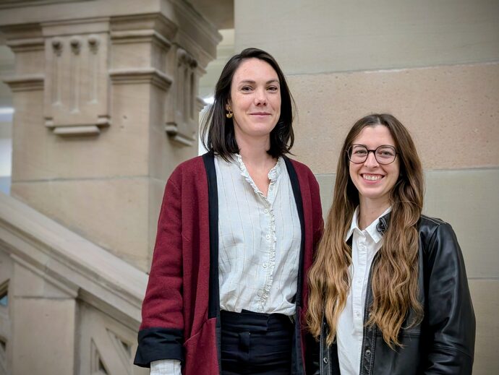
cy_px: 188
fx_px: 707
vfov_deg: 29.7
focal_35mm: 49
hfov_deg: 38.9
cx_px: 250
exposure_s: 1/163
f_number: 1.68
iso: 673
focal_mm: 6.9
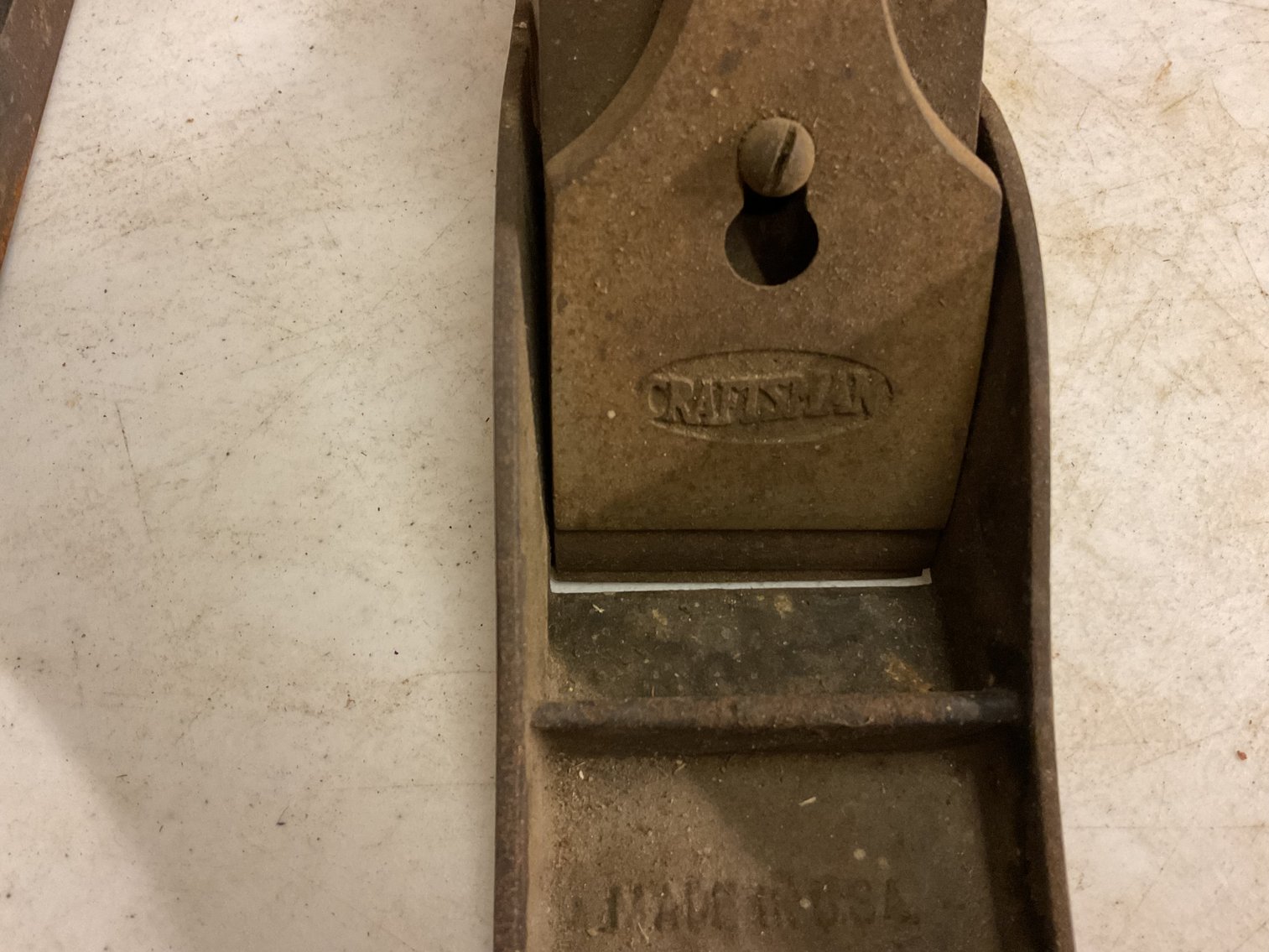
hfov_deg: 61.7
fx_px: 1063
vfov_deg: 48.2
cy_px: 476
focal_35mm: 29
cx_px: 634
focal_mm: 3
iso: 320
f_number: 1.8
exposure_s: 1/40
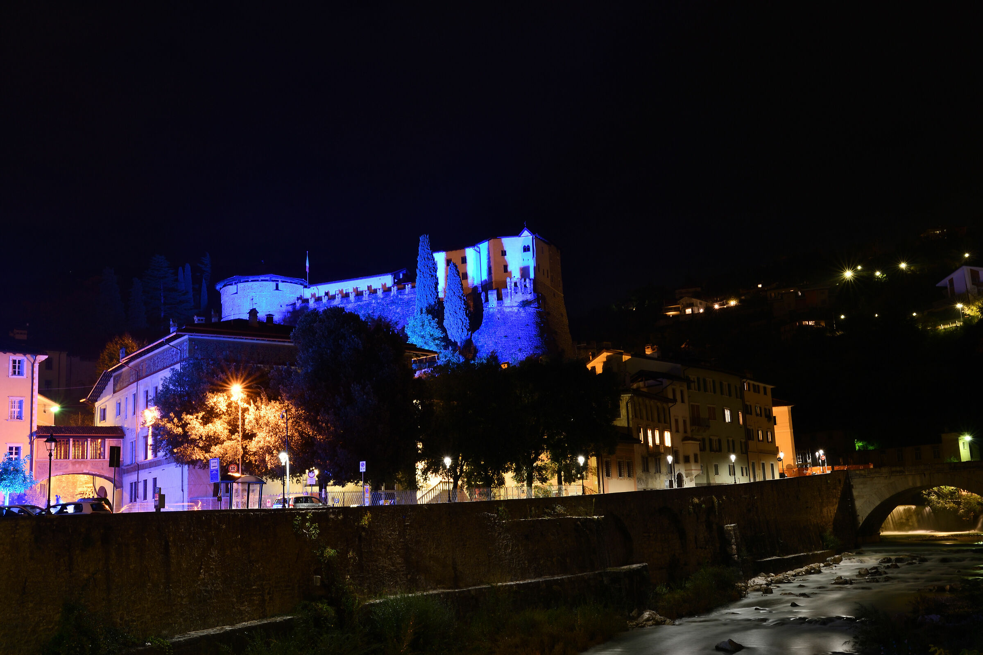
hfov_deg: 49.6
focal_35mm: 39
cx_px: 492
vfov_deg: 34.2
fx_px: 1065
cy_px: 328
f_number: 8
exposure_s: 30
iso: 100
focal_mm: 26
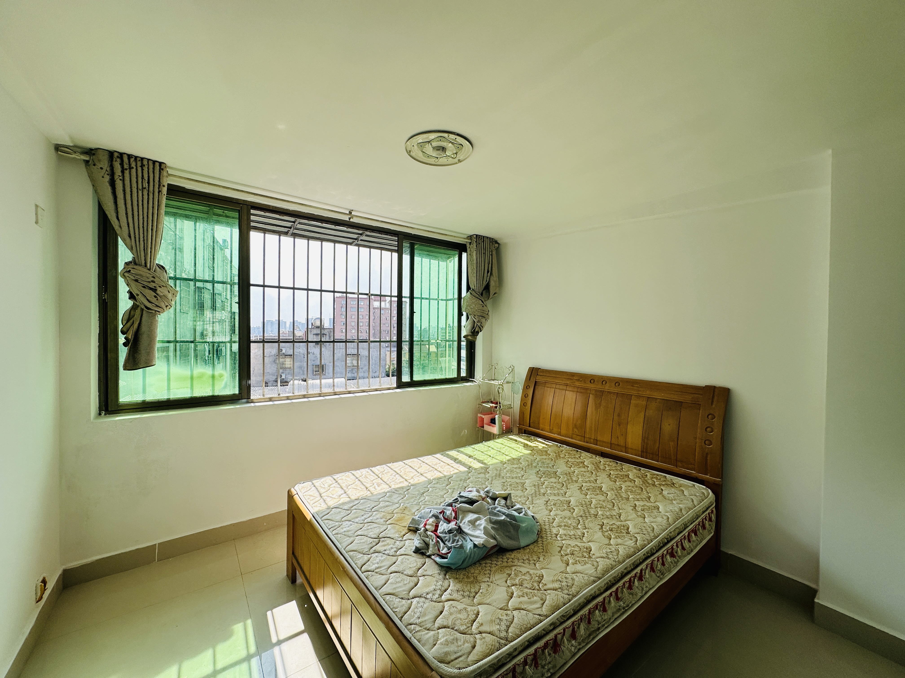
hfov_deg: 102.1
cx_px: 452
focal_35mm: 14
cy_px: 339
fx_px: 366
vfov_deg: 85.7
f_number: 2.2
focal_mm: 2.22
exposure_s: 1/1024
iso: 50
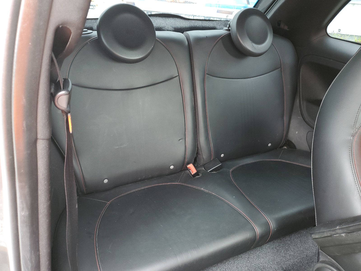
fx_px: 271
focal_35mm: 26
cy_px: 136
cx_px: 180
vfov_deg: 53.1
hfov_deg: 67.3
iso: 106
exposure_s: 1/60.2
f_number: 1.5
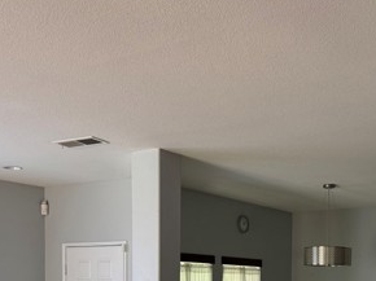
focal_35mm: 53
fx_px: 575
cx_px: 266
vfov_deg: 25.6
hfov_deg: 35.6
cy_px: 302
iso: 200
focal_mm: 6.76
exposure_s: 1/65
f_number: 1.78
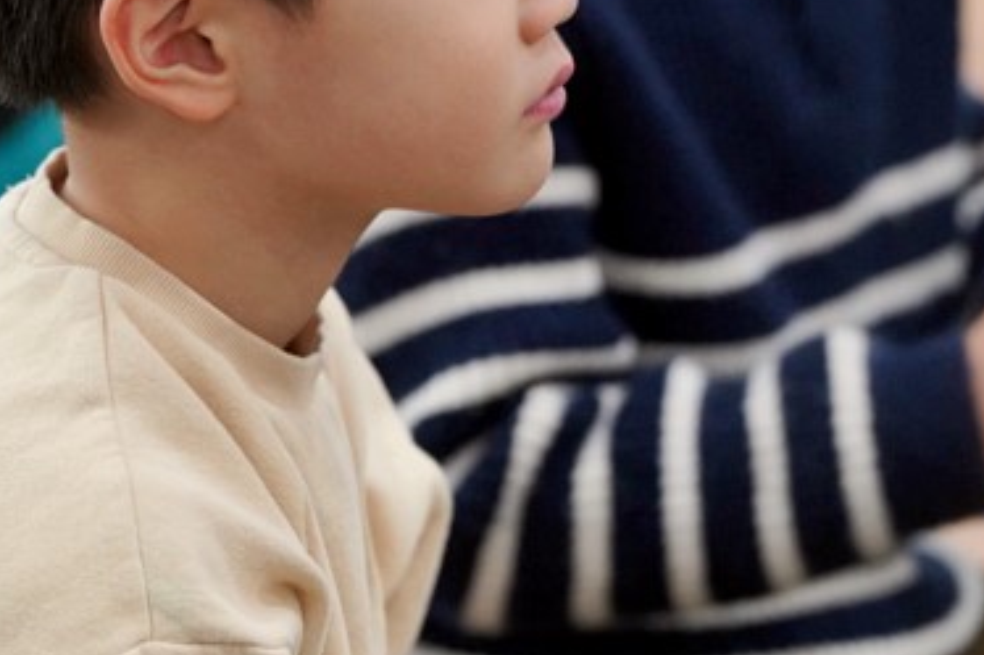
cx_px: 355
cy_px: 200
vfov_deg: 2.9
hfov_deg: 4.3
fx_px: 13141
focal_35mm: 481
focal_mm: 200
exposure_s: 1/250
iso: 3200
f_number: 4
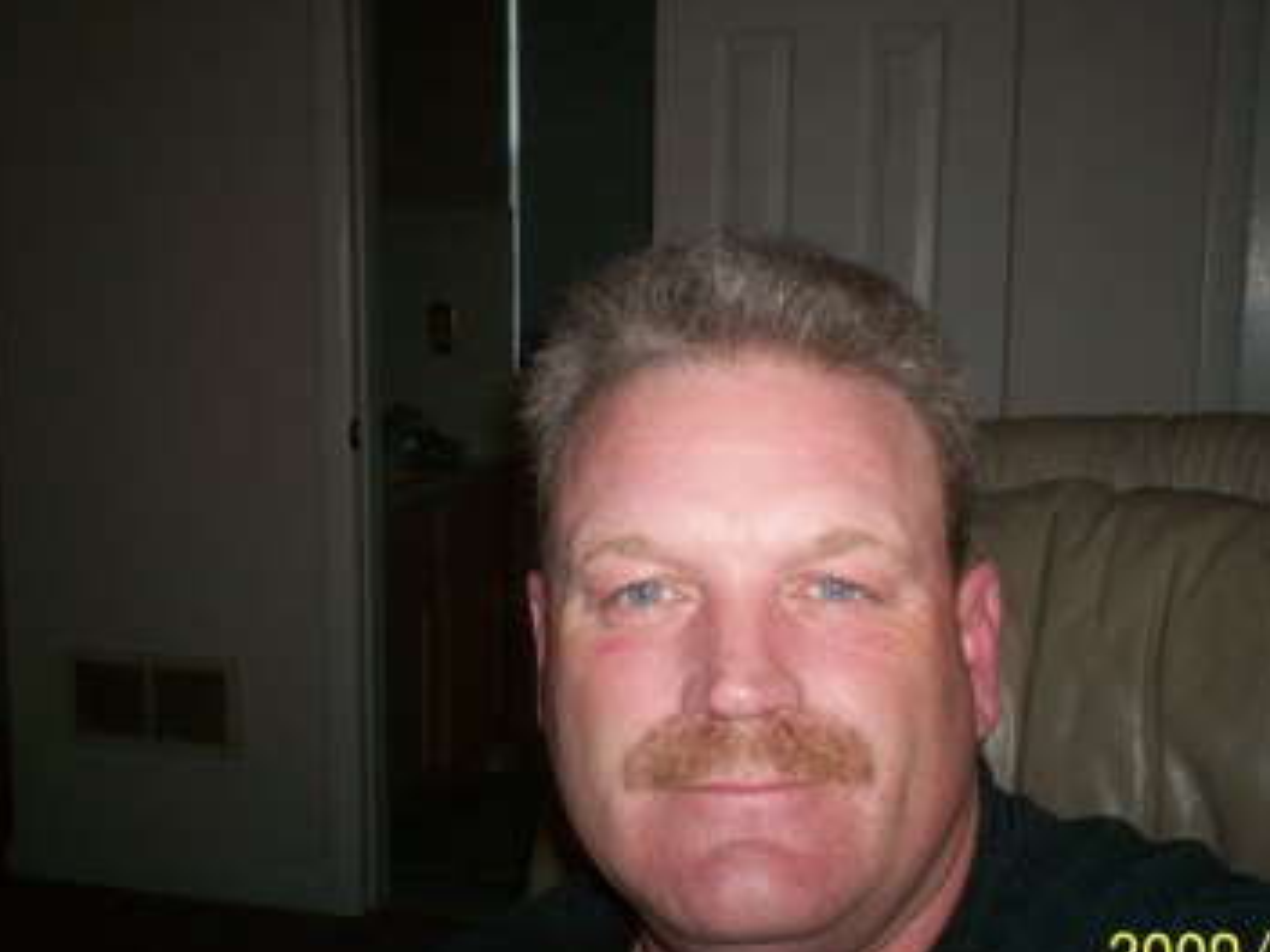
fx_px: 1688
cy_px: 514
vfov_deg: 31.5
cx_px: 714
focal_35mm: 46
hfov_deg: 41.2
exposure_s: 1/60
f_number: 4.5
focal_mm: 6
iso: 140
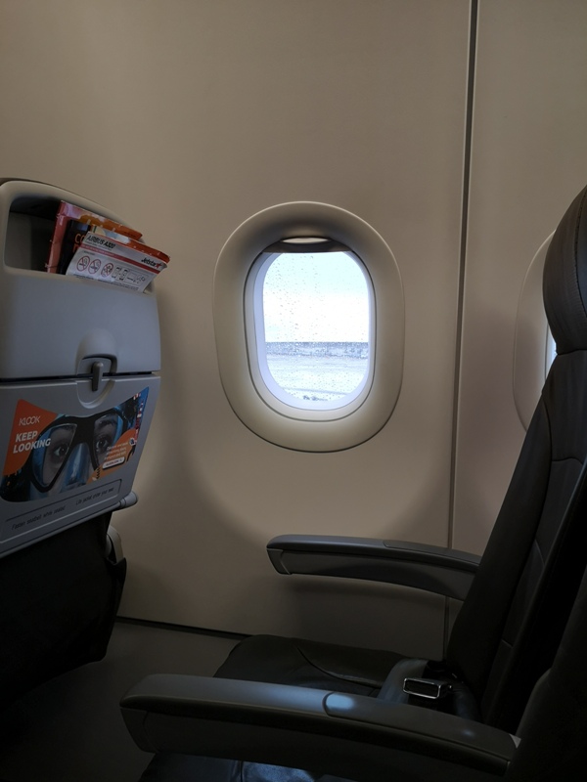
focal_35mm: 27
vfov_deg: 65.3
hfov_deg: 51.4
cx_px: 294
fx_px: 610
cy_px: 391
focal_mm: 3.95
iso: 160
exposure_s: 1/60
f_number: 1.8
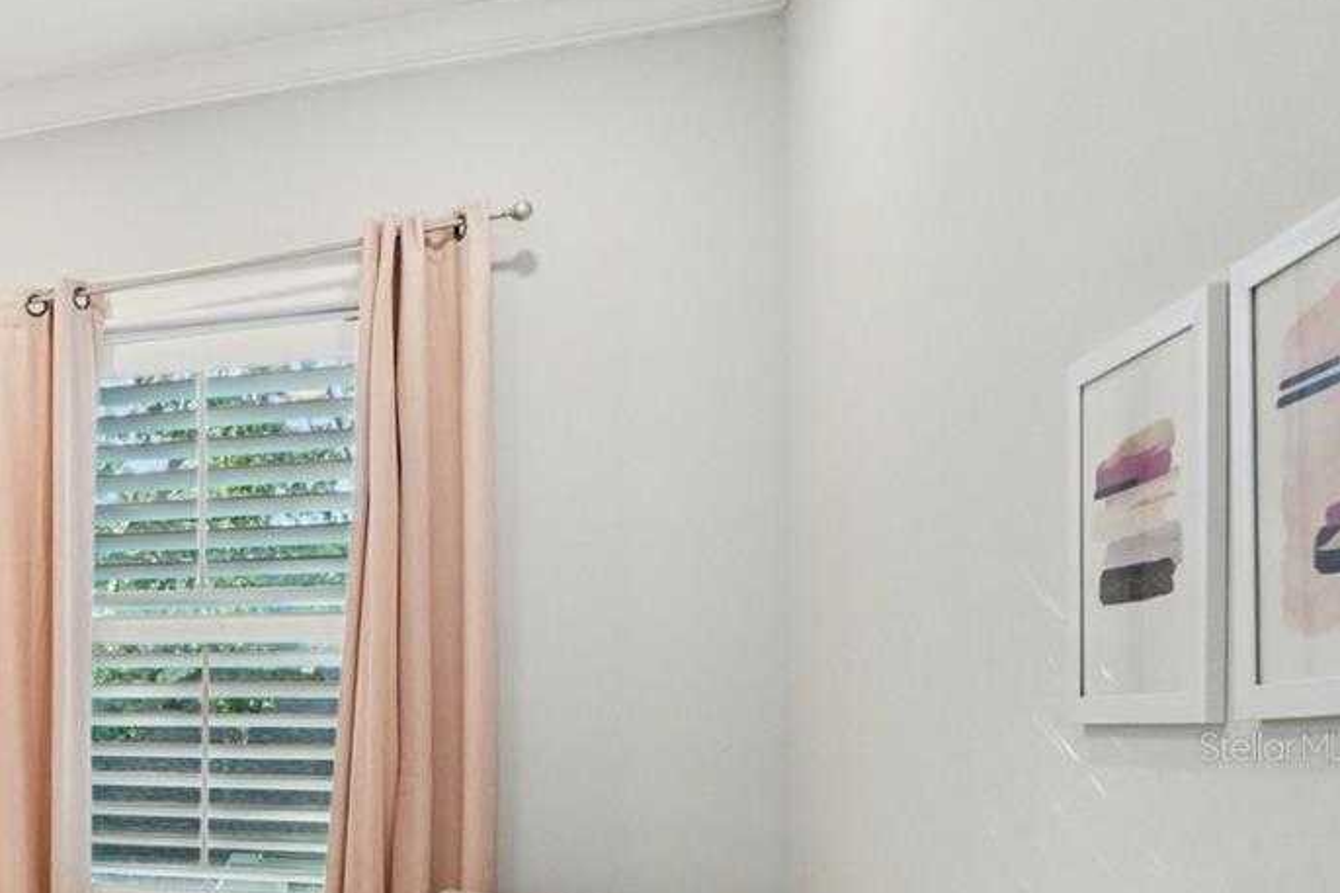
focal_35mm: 35
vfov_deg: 36.2
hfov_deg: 41.3
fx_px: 1302
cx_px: -189
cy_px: 746
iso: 320
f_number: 8
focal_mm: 10
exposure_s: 1/30
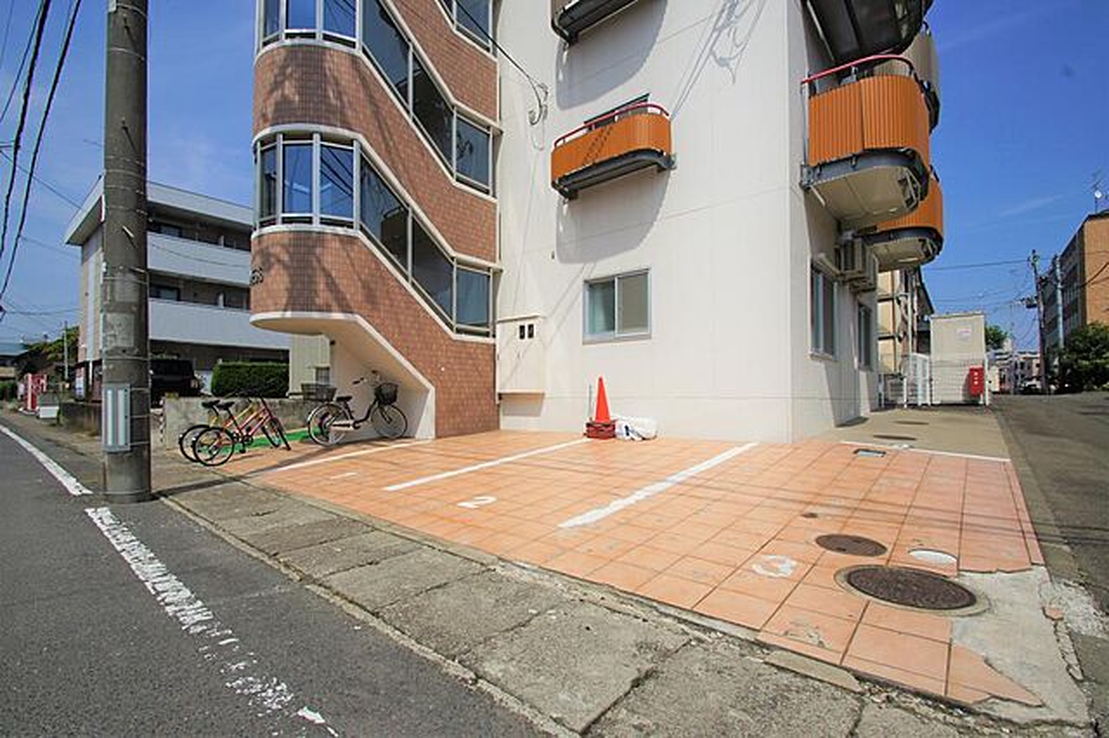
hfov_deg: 100.4
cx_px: 554
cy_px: 369
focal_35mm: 15
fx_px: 462
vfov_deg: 77.3
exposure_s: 1/250
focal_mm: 10
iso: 100
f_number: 11
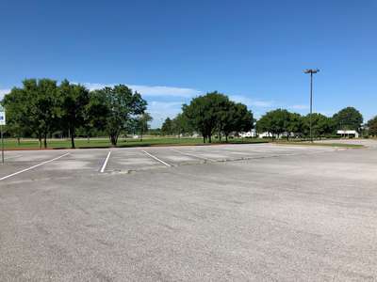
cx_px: 188
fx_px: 305
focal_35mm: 28
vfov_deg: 49.7
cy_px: 141
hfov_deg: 63.4
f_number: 1.8
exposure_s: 1/2404
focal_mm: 4
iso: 20
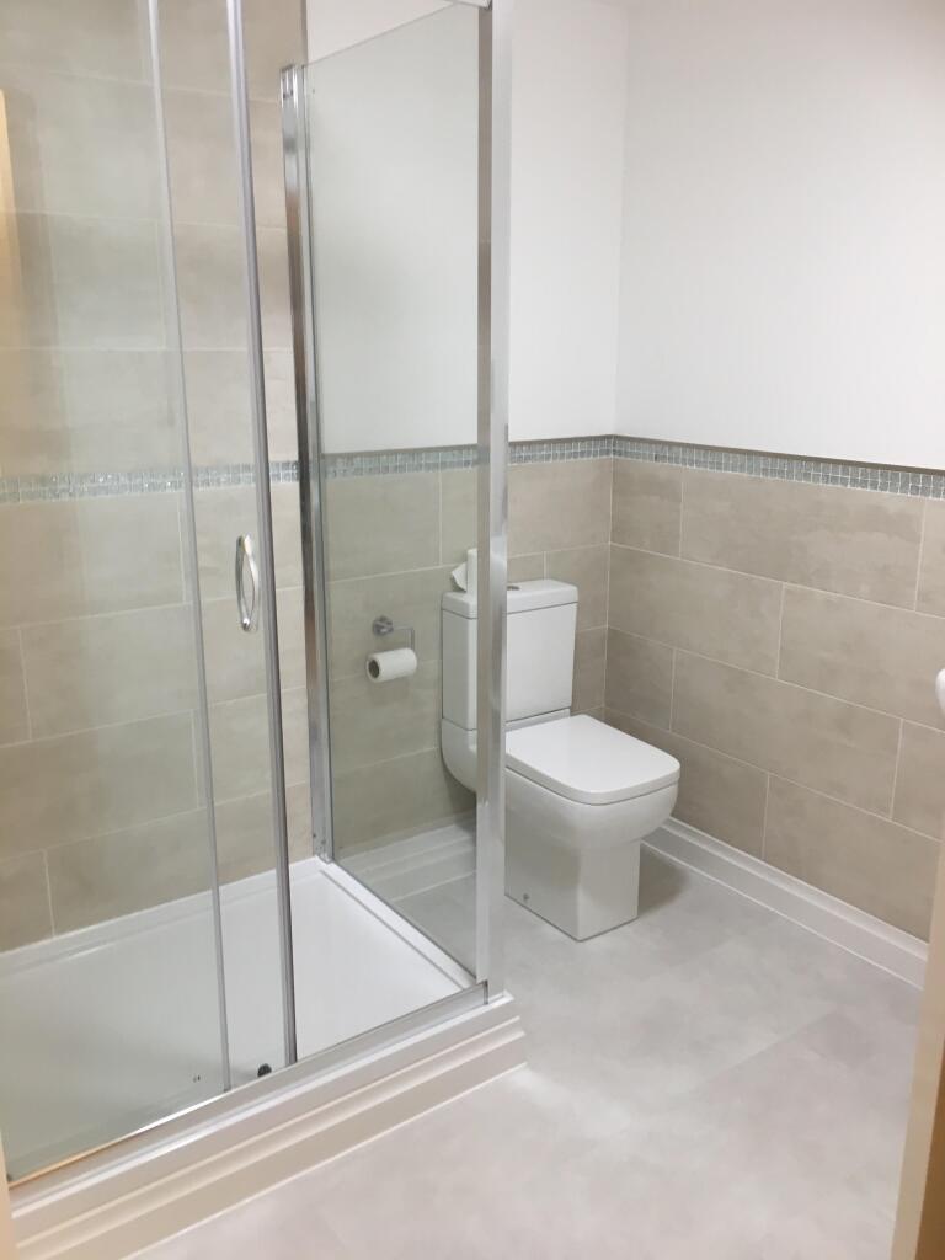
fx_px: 1056
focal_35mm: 29
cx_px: 472
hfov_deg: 48.2
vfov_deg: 61.7
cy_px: 630
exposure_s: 1/33
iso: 64
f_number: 2.2
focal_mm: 4.15
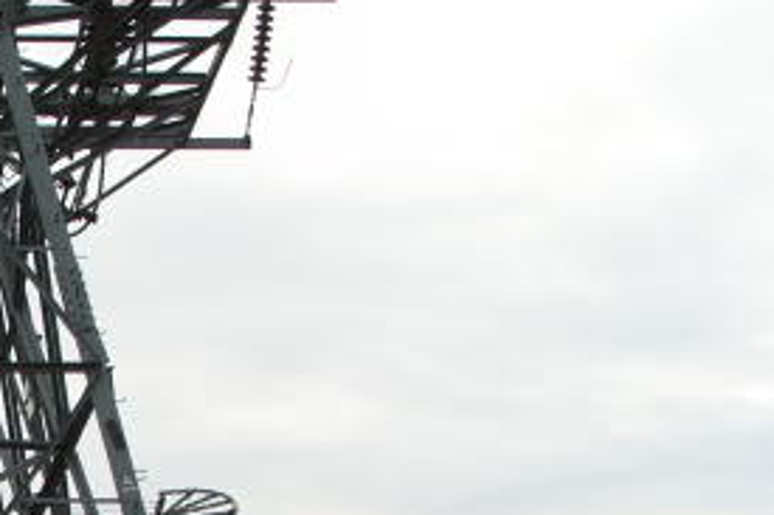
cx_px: -290
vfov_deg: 12.4
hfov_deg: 17.8
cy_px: 723
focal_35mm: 106
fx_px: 2278
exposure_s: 1/125
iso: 80
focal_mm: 7.8
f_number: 4.1
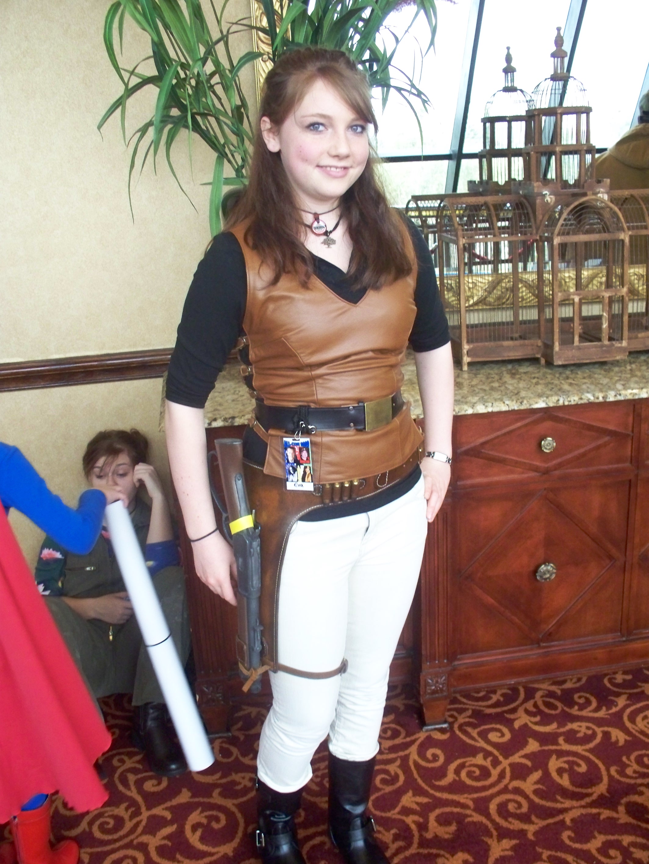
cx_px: 324
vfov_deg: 51.3
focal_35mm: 36
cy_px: 432
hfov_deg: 39.7
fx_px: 899
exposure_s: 1/60
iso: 500
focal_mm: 7.54
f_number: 2.8
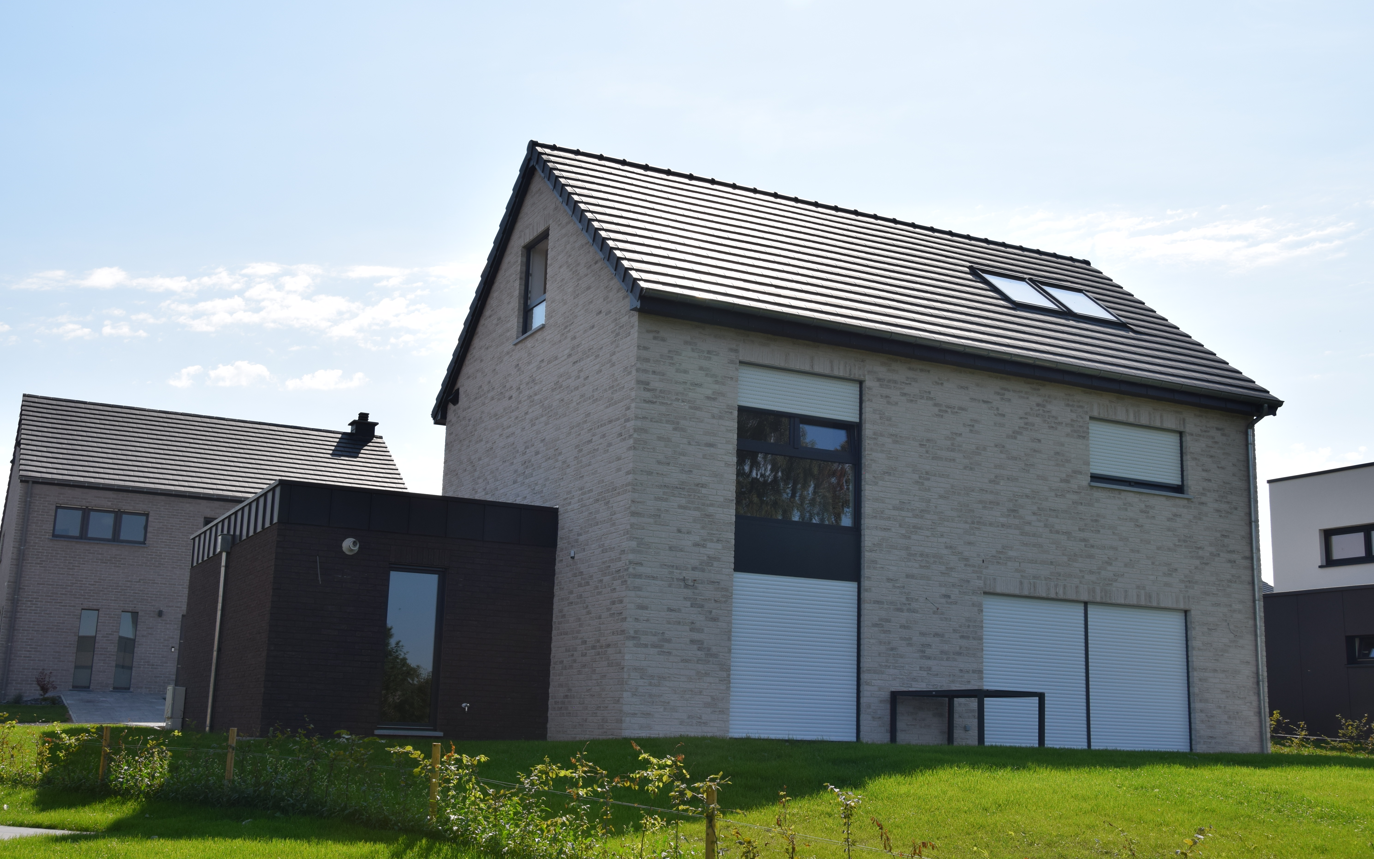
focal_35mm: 40
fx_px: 1498
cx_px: 684
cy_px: 425
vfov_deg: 32.0
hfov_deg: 49.3
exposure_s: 1/400
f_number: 10
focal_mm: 26
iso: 200
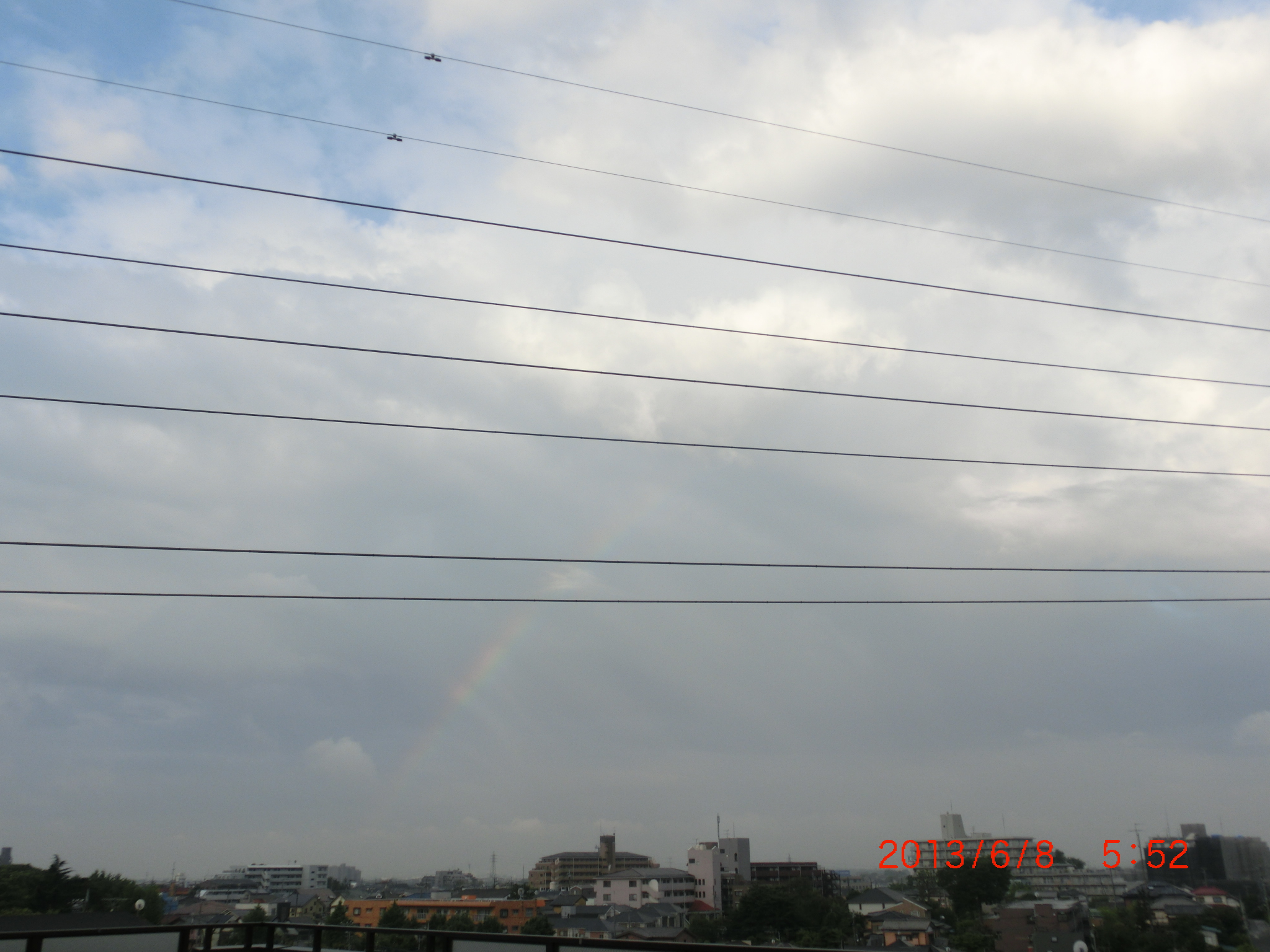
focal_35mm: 30
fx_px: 1101
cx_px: 635
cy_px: 476
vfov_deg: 46.8
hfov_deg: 60.0
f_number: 3.5
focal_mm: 5.36
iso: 80
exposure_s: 1/640
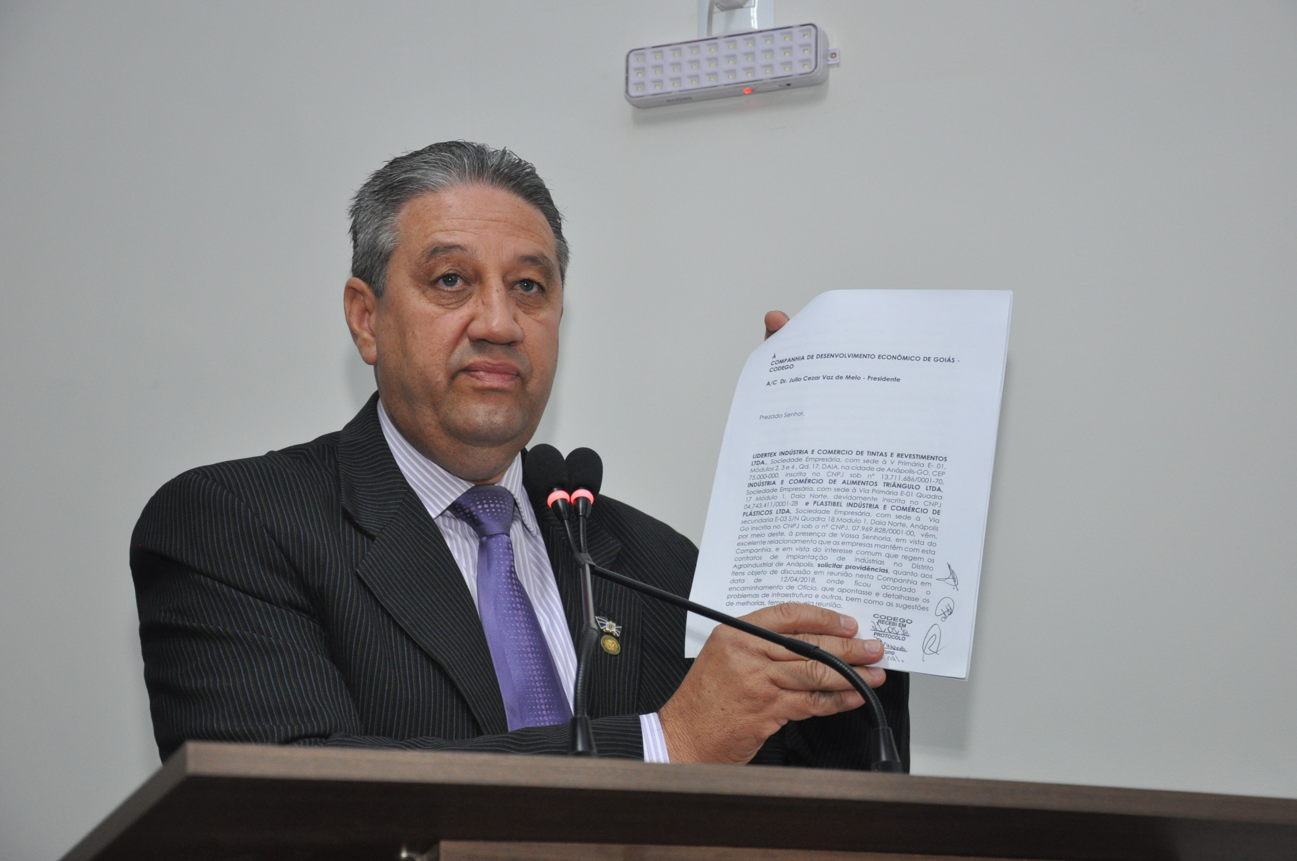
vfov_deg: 18.9
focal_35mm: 72
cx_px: 648
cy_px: 430
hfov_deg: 28.1
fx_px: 2591
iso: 800
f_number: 5.6
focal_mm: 48
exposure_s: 1/60
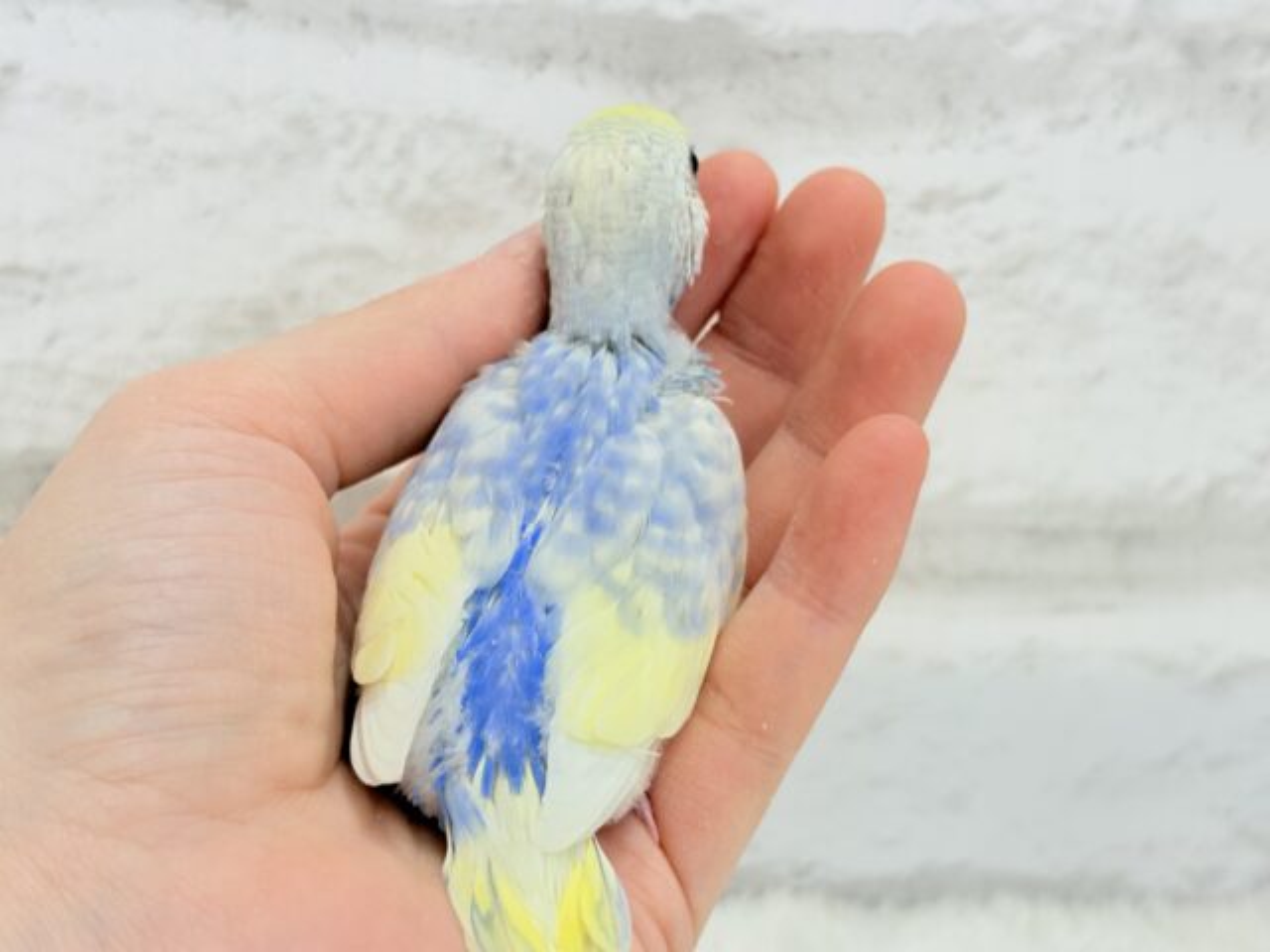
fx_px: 1908
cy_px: 476
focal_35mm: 52
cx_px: 635
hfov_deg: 36.8
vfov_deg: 28.0
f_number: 1.6
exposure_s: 1/100
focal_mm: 5.96
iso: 64
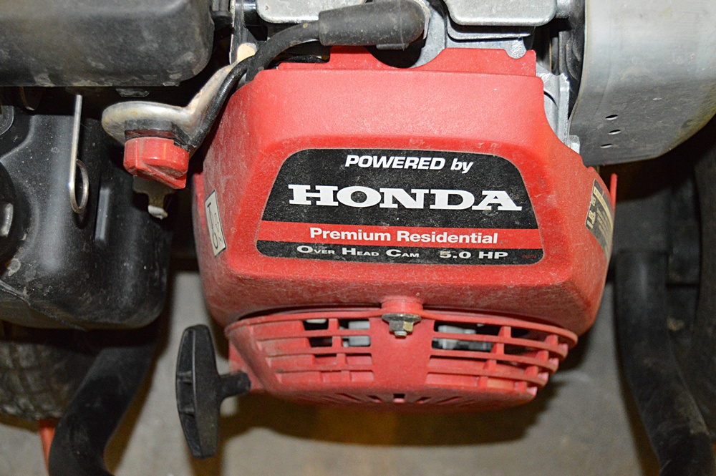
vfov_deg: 25.7
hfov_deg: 37.9
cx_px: 358
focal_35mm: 52
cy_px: 238
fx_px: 1043
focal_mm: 35
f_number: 4.5
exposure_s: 1/60
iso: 3200
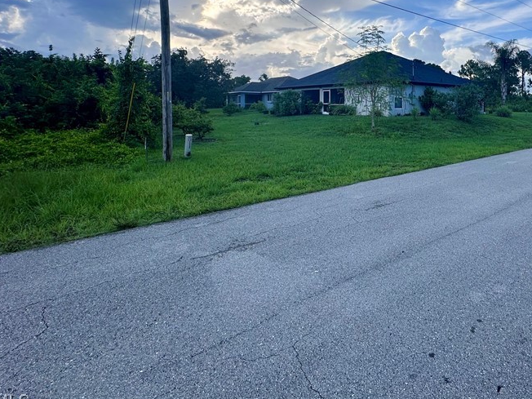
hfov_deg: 74.4
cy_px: 106
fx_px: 338
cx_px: 348
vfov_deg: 58.3
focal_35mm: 22
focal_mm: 2.22
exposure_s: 1/1473
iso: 40
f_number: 2.2
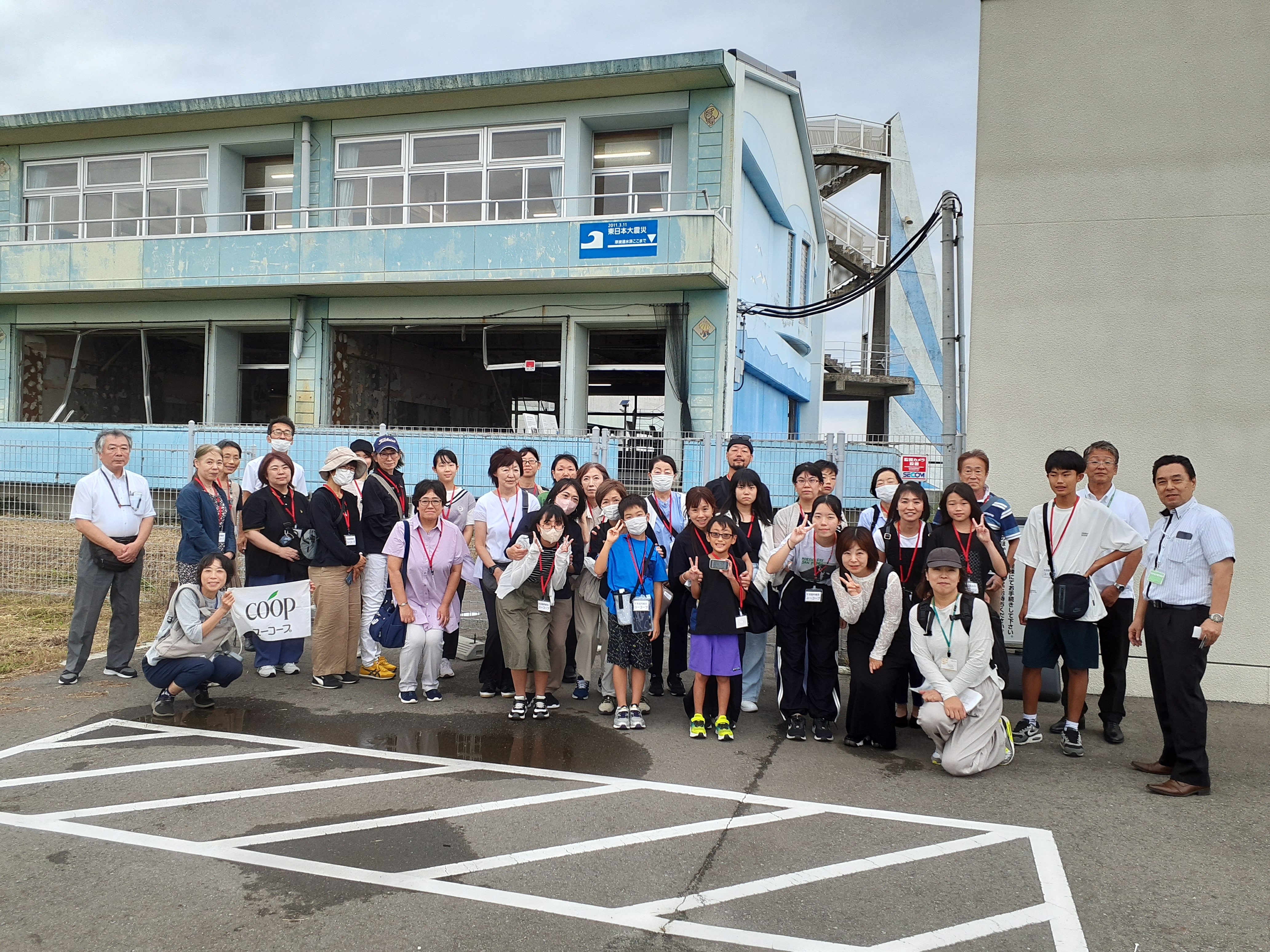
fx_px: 991
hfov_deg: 65.3
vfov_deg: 51.4
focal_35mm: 27
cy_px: 476
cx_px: 635
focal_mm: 3.6
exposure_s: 1/162
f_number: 1.9
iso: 40
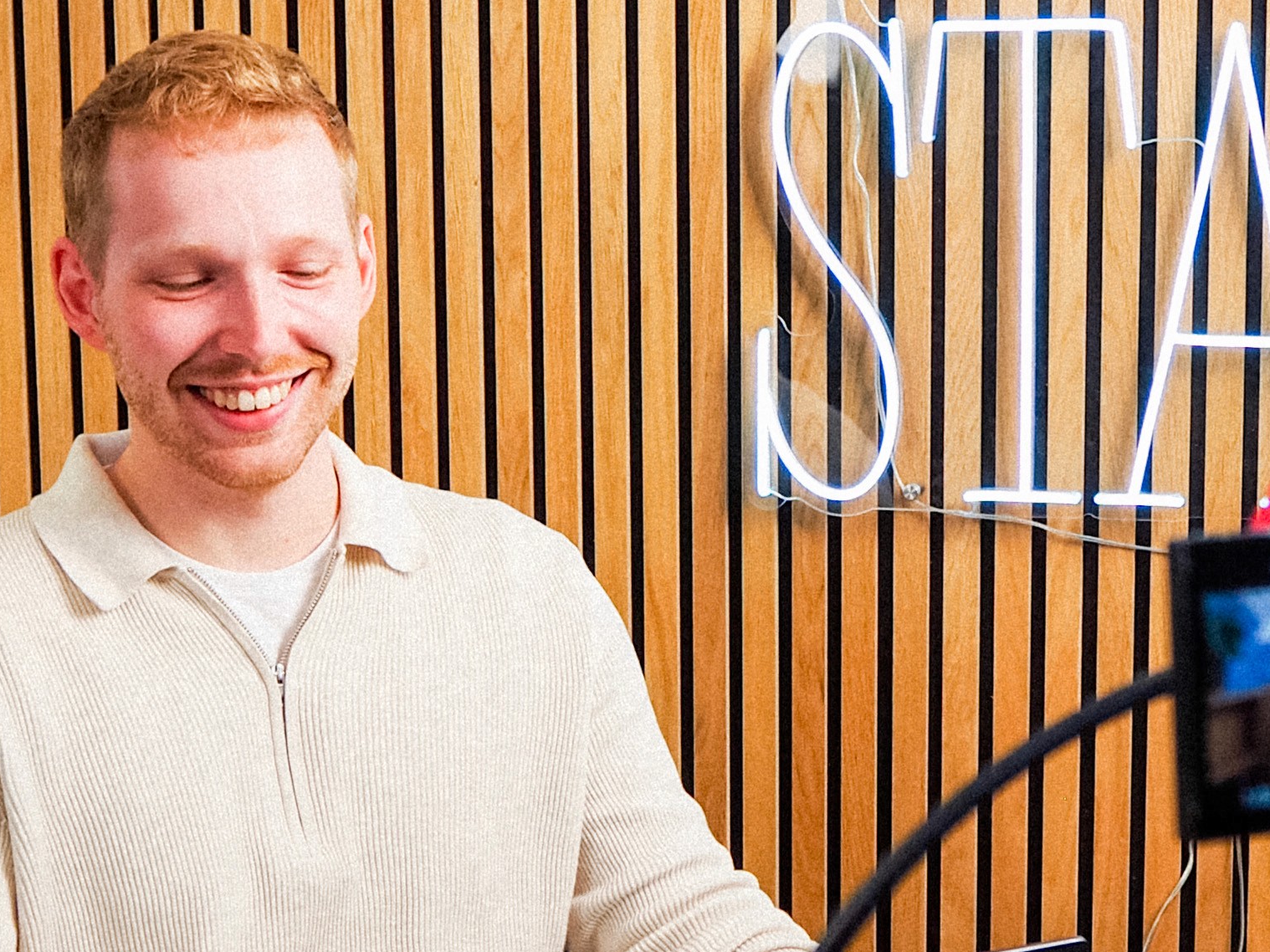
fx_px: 3118
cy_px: 549
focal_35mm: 85
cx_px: 759
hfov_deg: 23.0
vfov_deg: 17.4
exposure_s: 1/60
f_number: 3.5
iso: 200
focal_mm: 14
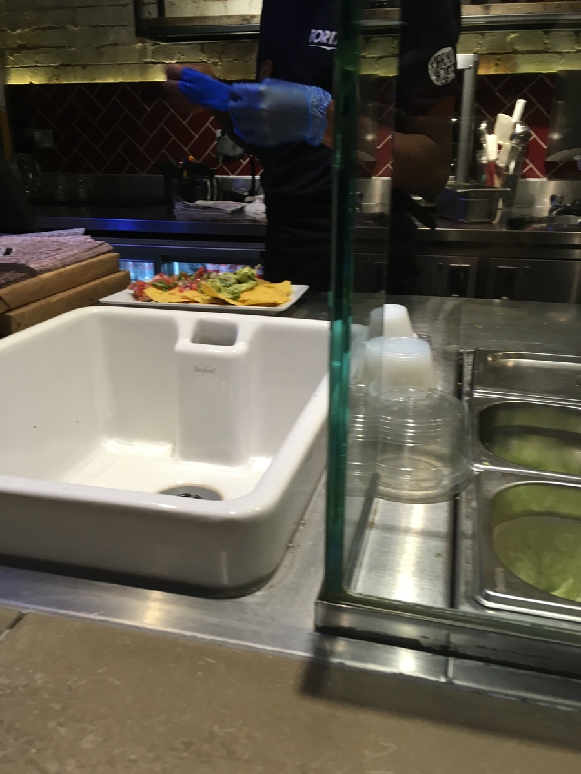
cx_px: 290
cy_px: 387
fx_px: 649
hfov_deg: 48.2
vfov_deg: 61.7
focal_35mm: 29
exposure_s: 1/33
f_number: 2.2
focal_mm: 4.15
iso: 100
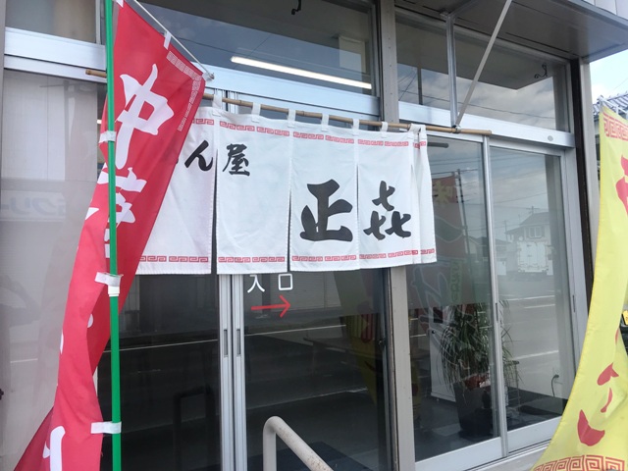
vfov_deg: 49.7
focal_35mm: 28
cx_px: 314
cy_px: 236
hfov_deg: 63.4
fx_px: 508
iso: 20
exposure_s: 1/694
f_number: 1.8
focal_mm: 3.99
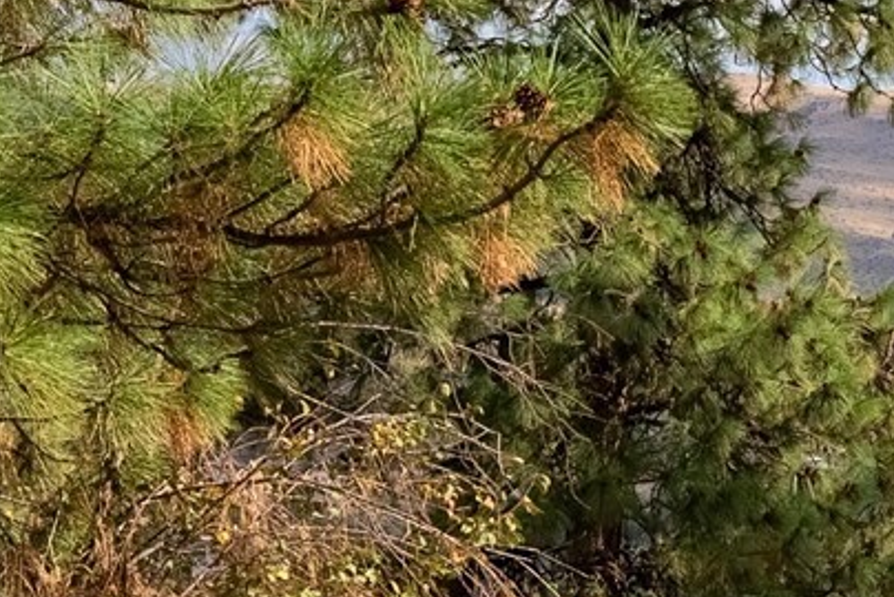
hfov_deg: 15.0
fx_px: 3303
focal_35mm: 133
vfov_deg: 10.3
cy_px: 422
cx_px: 968
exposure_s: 1/8000
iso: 100
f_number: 6.3
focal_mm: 31.7
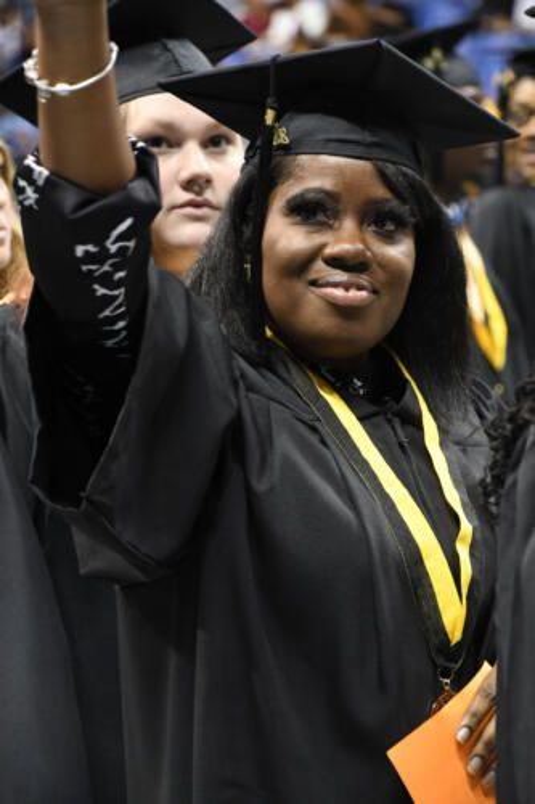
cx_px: 268
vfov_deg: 12.5
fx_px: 3680
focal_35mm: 165
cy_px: 402
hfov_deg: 8.3
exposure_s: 1/80
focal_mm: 110
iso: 2500
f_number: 5.6
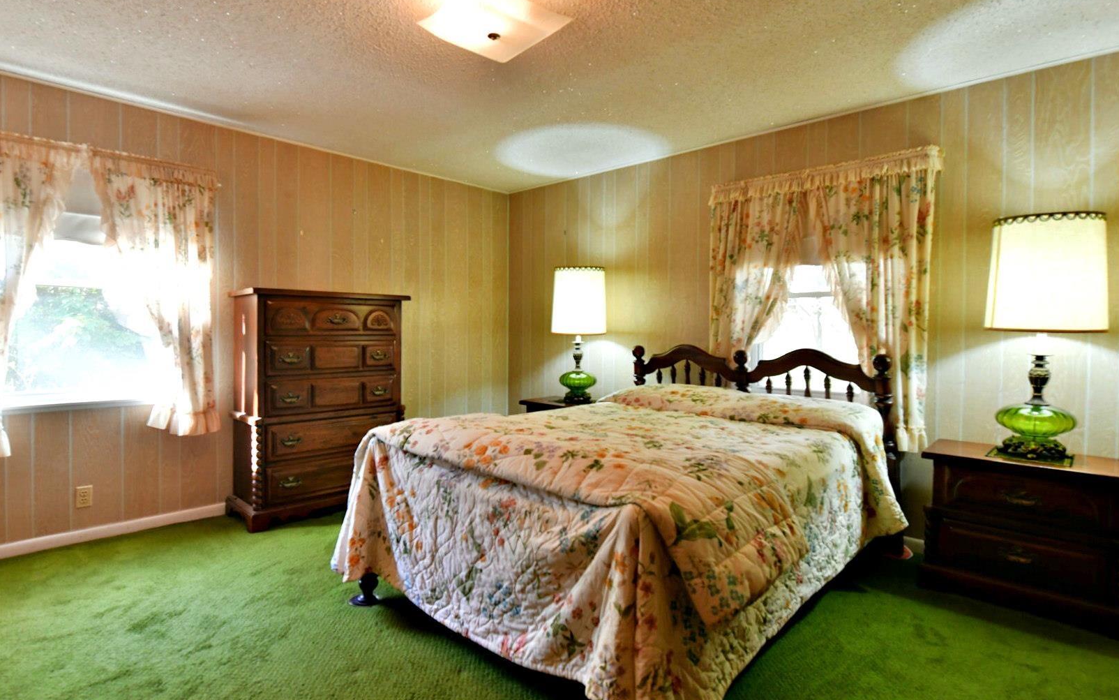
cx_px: 537
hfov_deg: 91.0
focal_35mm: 18
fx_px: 549
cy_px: 339
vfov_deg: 65.0
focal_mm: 14
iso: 2500
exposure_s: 1/100
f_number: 5
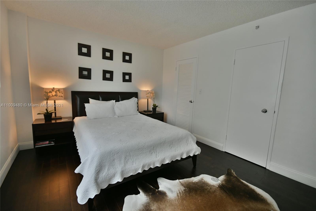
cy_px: 106
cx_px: 158
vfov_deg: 77.3
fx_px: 132
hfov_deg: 100.4
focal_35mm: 15
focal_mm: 10
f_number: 5
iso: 1600
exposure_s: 1/250
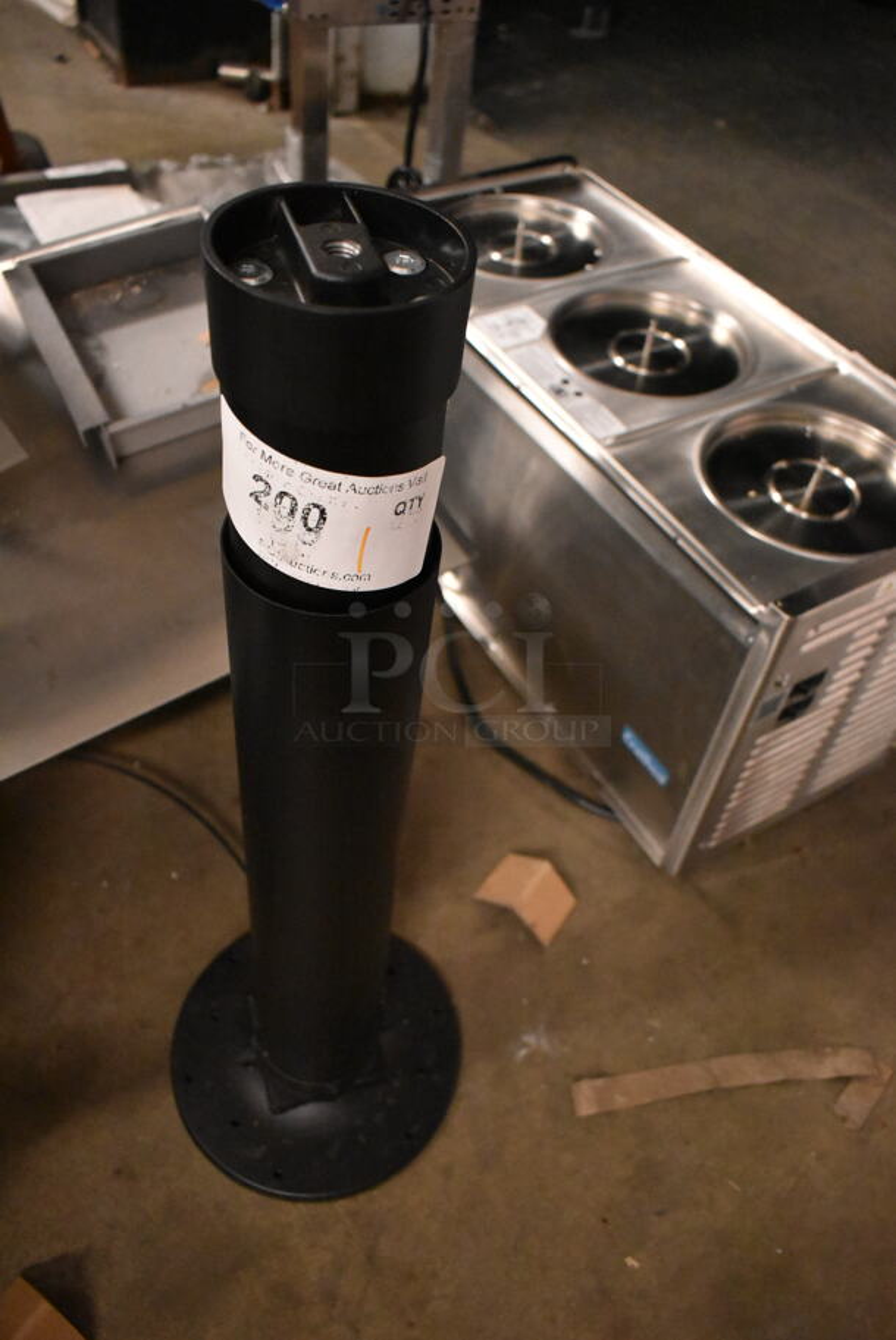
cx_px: 448
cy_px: 670
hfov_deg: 48.0
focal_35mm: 27
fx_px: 1006
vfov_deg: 67.3
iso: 5600
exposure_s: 1/125
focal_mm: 18
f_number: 3.5
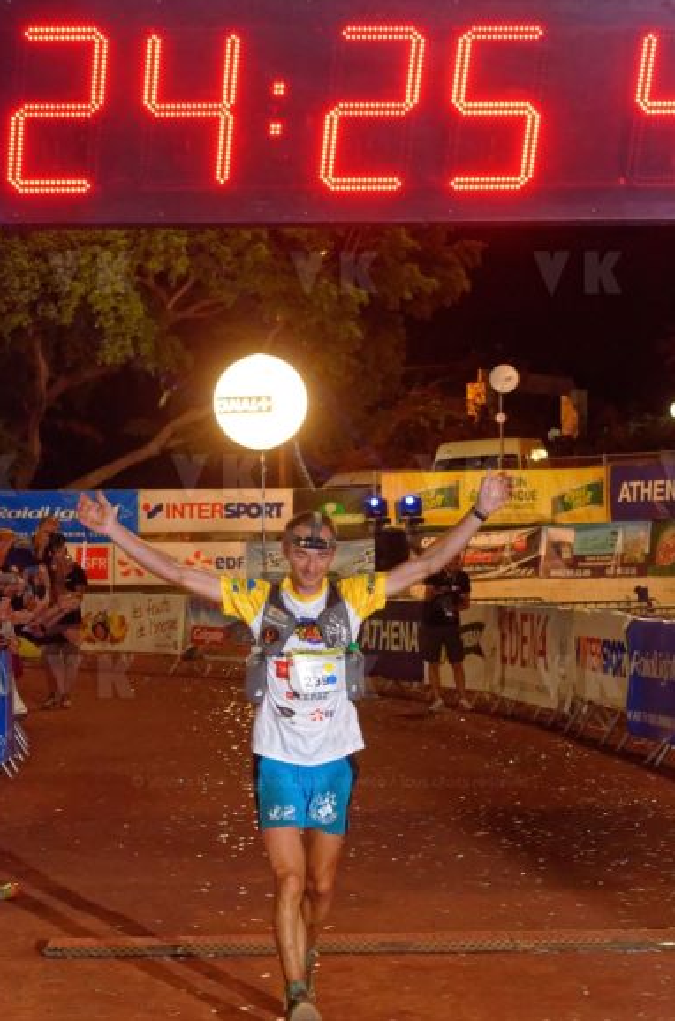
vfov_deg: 18.8
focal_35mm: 109
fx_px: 3084
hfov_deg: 12.5
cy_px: 516
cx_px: 333
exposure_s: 1/60
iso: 1000
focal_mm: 70
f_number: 5.6
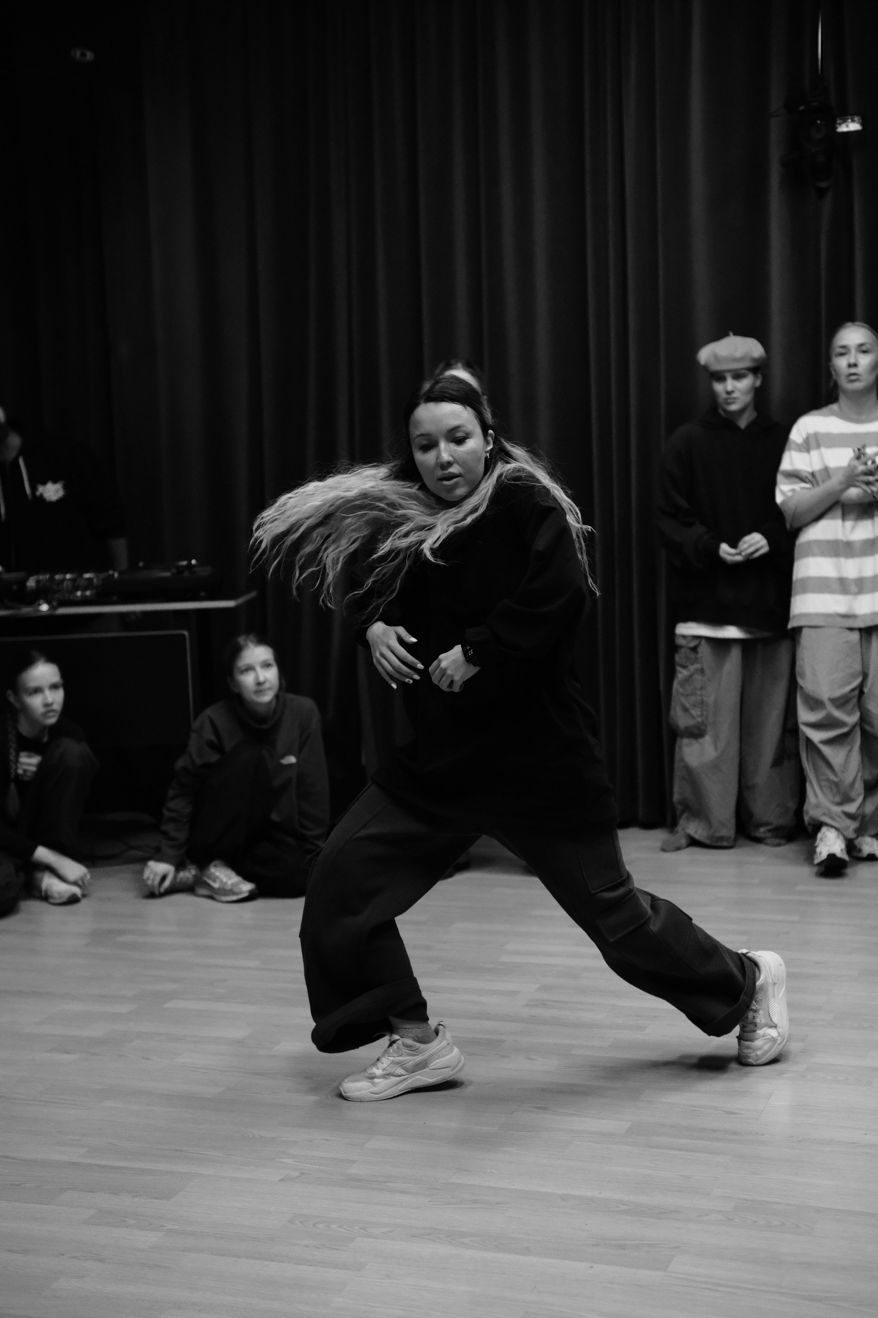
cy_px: 659
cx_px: 439
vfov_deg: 39.6
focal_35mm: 50
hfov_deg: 27.0
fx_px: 1829
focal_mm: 33
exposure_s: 1/2000
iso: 4000
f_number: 1.8
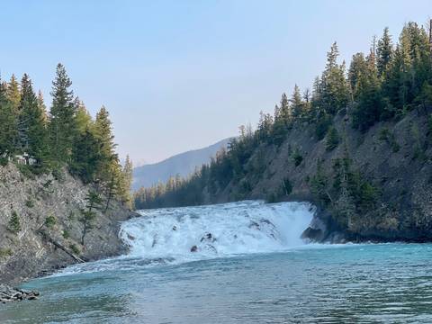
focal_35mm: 64
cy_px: 162
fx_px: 799
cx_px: 216
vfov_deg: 22.9
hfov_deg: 30.3
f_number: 2.2
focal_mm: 7.5
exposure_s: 1/501
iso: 20
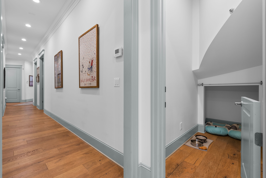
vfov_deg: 73.8
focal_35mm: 16
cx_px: 133
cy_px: 89
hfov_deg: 96.7
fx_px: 118
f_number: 8
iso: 200
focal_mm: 16
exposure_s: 1/1.25
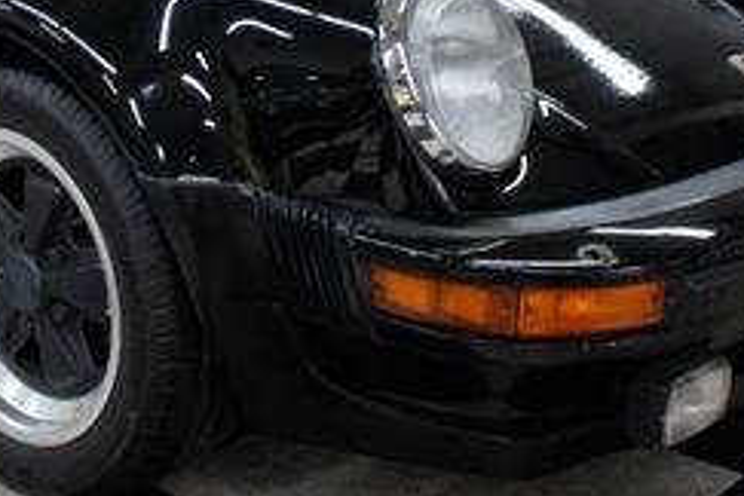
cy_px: -70
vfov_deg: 18.4
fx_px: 1467
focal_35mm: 71
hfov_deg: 28.2
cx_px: 224
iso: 250
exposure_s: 1/30
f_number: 3.5
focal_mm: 18
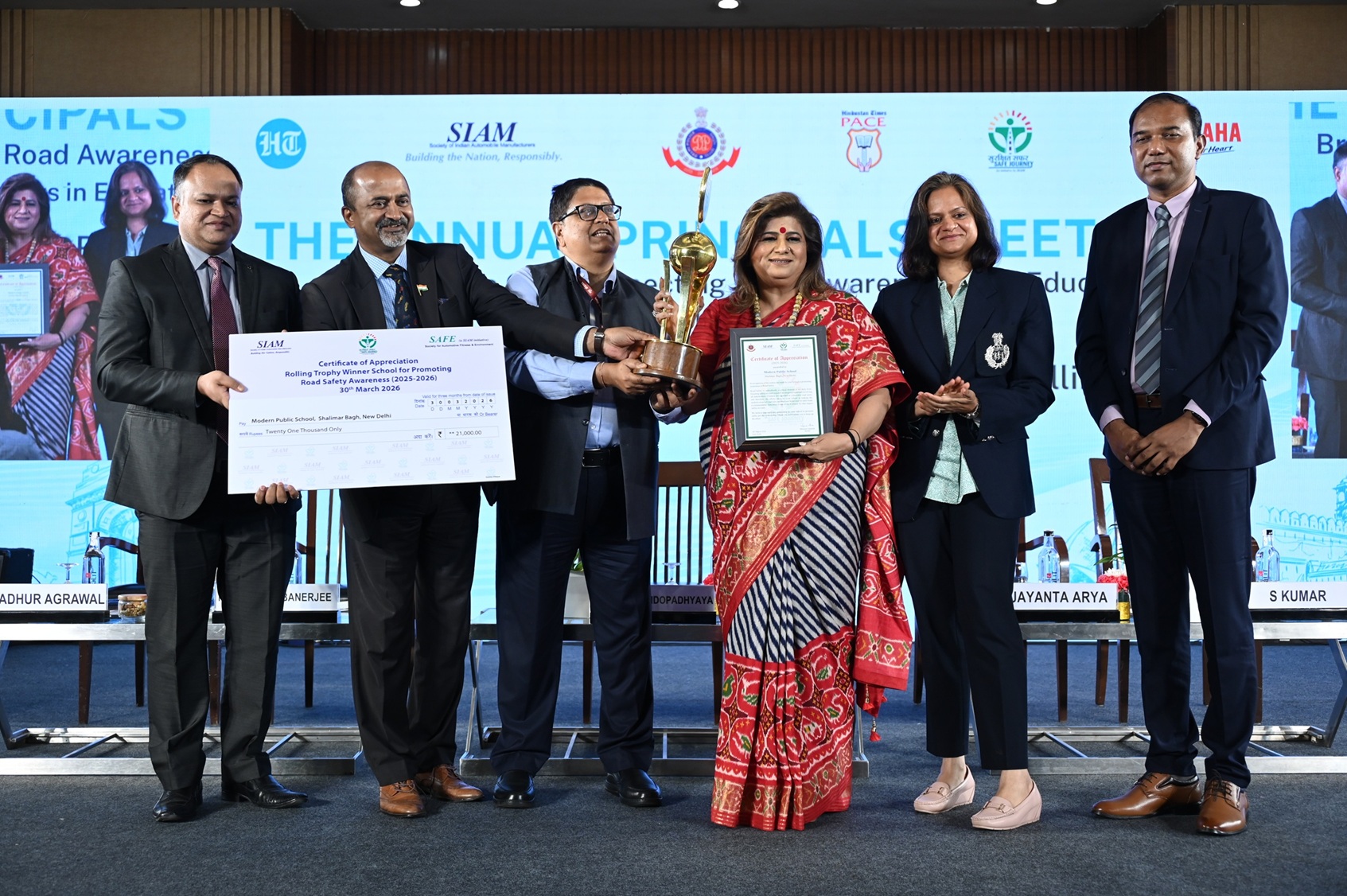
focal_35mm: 41
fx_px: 1533
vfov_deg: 32.6
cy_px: 448
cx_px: 674
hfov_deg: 47.4
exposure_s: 1/125
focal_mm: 41
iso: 1000
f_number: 5
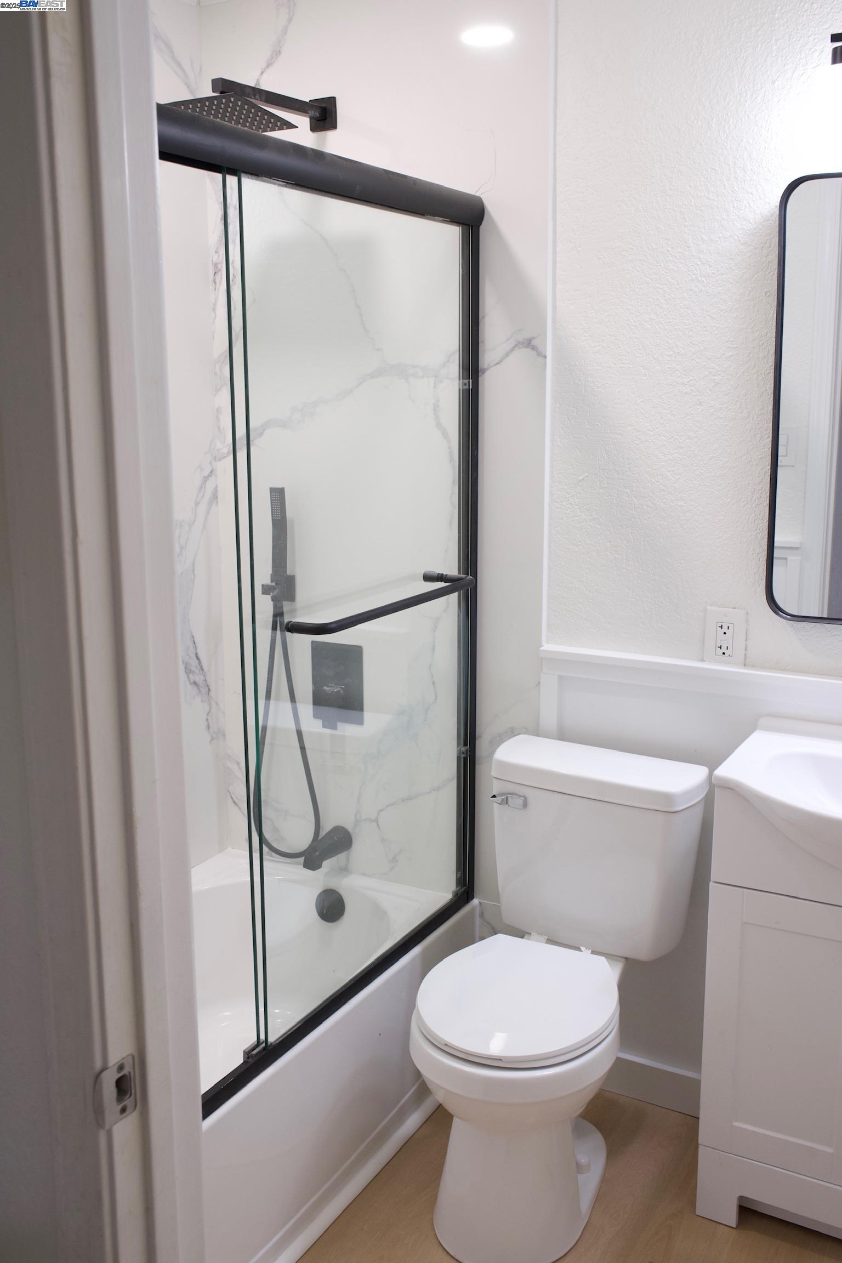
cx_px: 421
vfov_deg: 57.2
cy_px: 632
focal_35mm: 33
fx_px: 1158
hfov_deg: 40.0
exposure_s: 1/30
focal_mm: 22
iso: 1000
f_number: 5.6
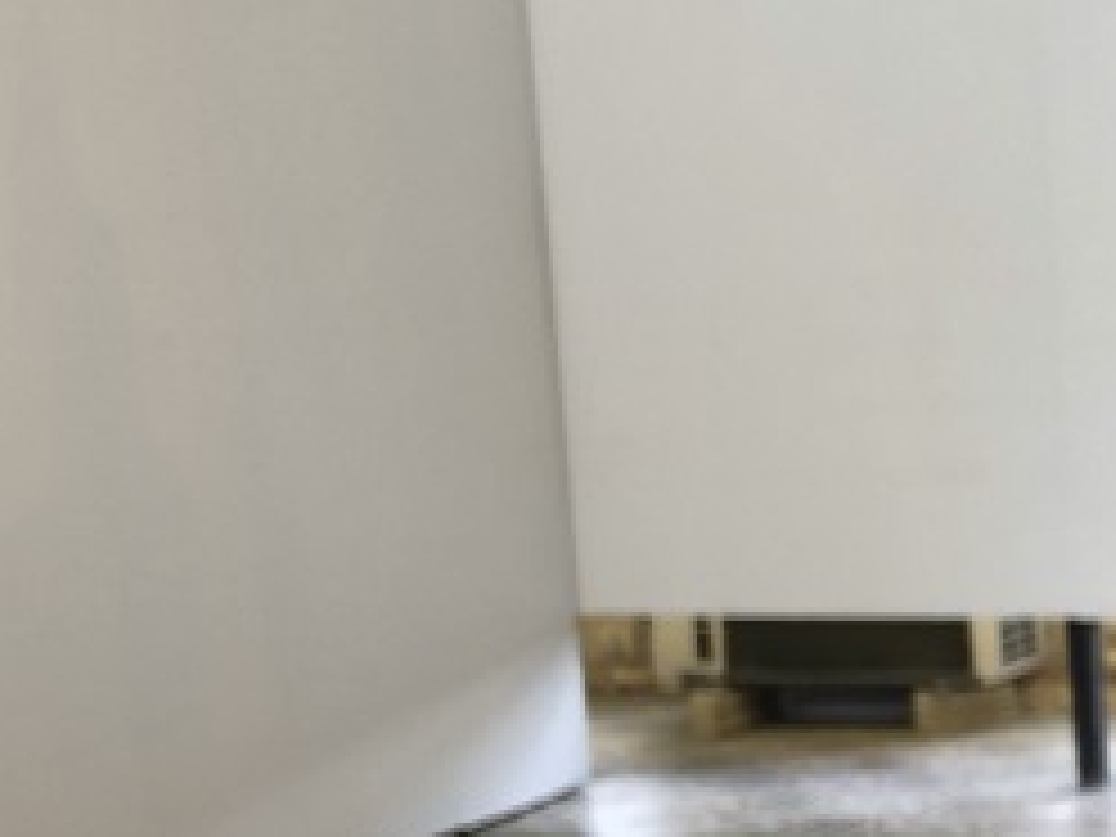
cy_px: 747
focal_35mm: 113
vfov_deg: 13.0
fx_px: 3643
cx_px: 1804
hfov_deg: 15.6
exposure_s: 1/100
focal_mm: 3.99
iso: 80
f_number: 1.8
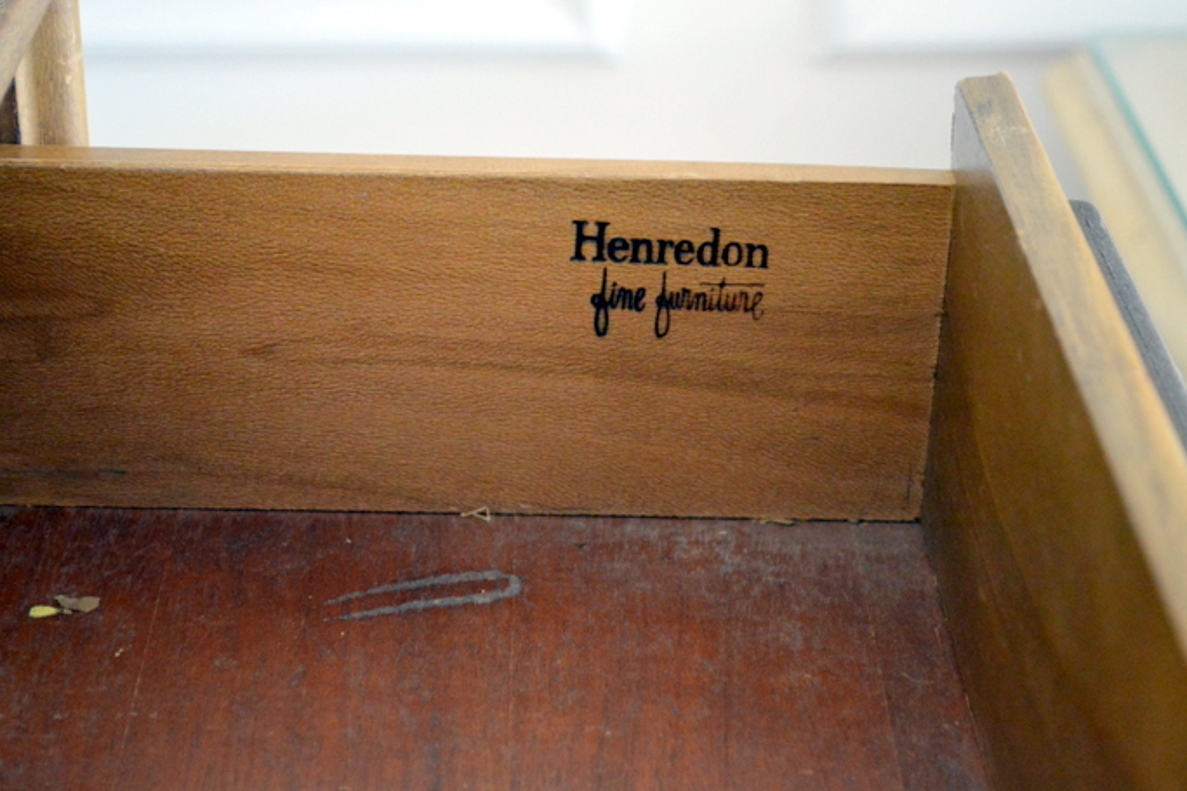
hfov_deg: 24.1
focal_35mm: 85
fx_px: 2786
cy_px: 388
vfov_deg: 16.2
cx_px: 587
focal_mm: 55
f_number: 5.6
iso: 3200
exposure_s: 1/13
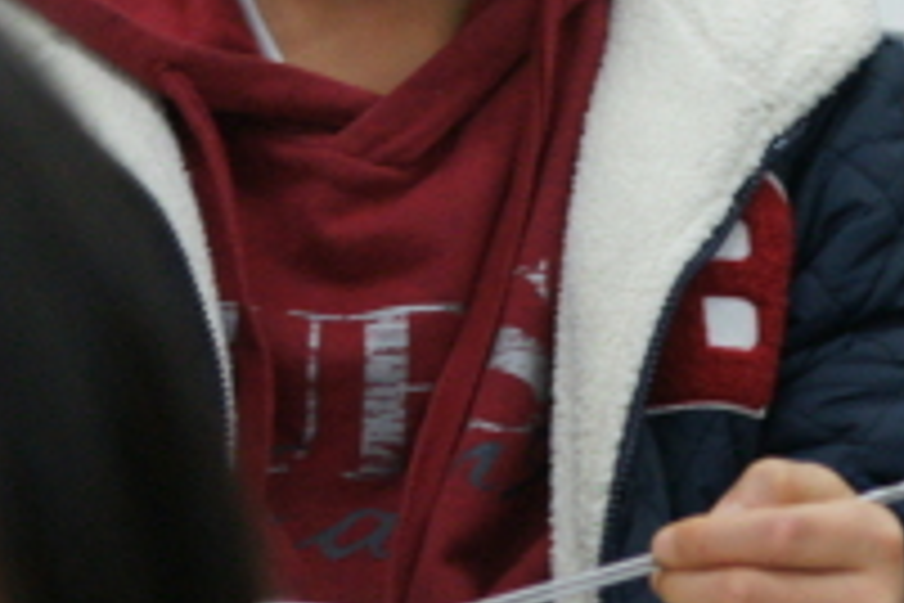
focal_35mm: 288
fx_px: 7225
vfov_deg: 4.8
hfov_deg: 7.2
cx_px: 436
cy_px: -225
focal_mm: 55
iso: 800
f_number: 4.5
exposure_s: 1/50
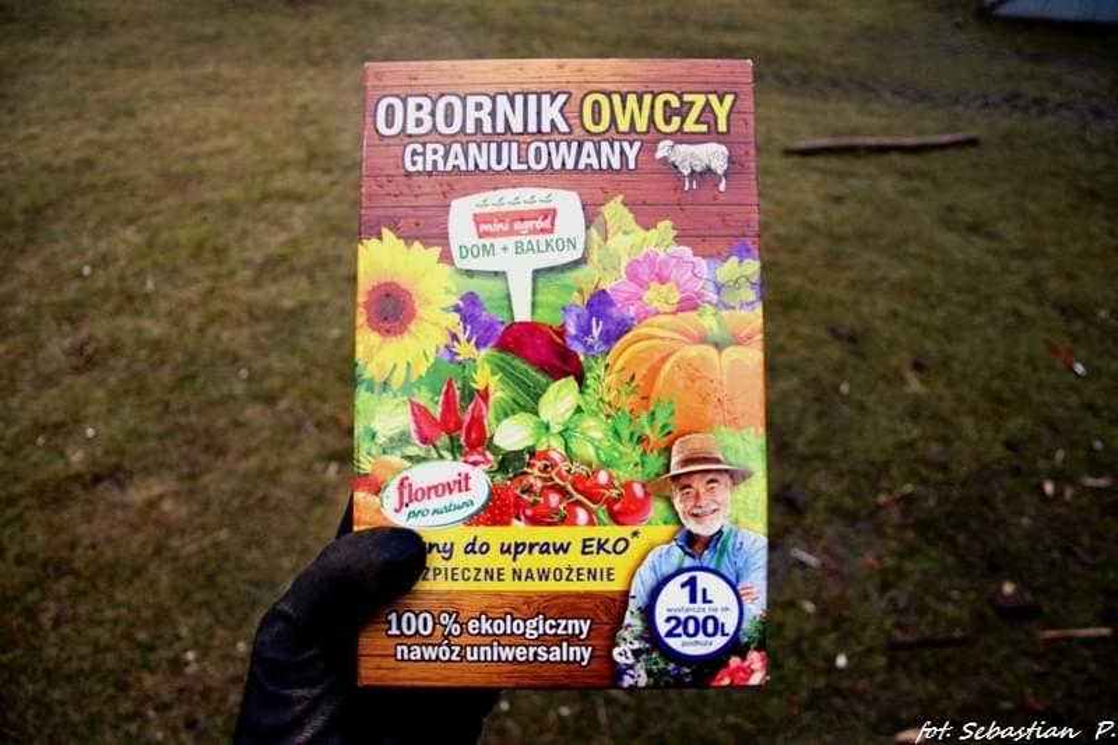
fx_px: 838
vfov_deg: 47.9
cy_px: 372
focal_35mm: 27
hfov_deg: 67.4
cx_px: 559
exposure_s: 1/500
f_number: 3.5
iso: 2000
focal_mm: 18
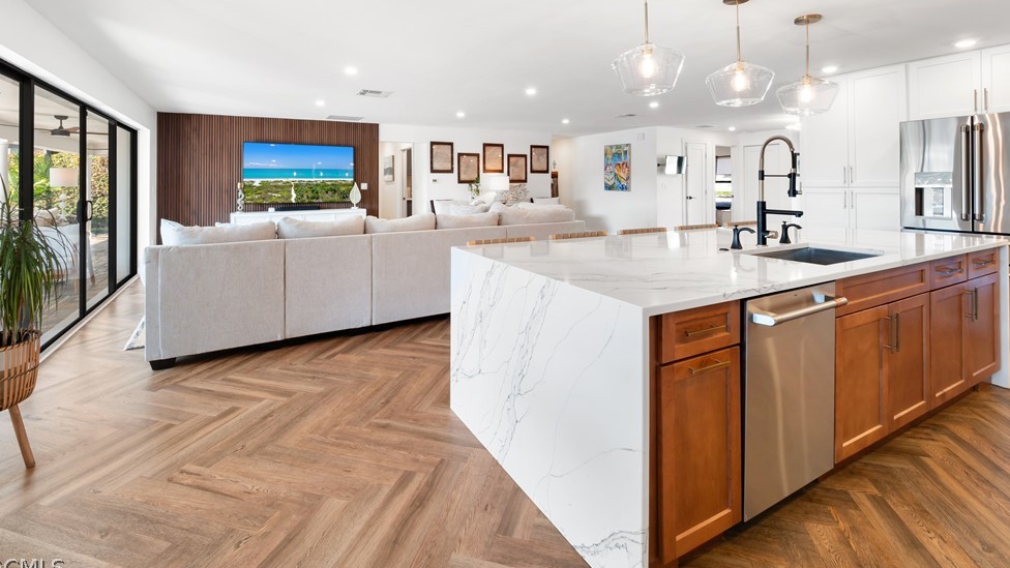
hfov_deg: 99.4
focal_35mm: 16
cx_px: 497
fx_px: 428
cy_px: 187
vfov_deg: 65.2
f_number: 7.1
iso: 200
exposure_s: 1/3
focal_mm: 7
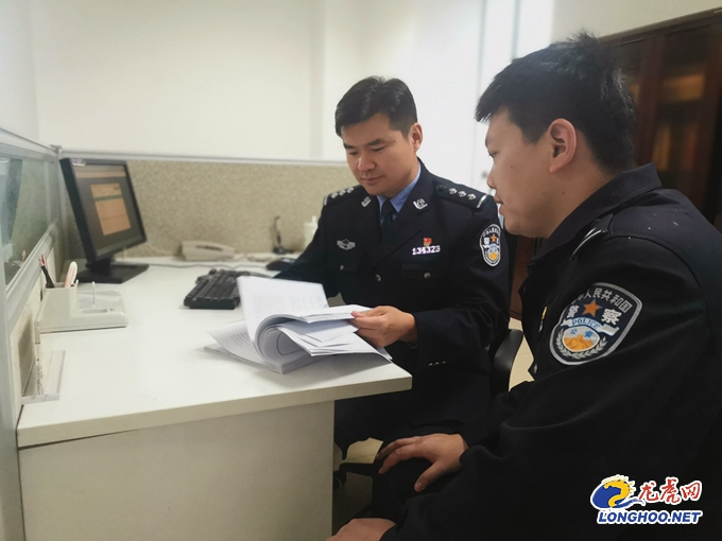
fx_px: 563
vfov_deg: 51.4
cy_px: 270
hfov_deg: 65.3
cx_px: 361
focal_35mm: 27
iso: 400
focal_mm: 4.75
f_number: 1.8
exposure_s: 1/100
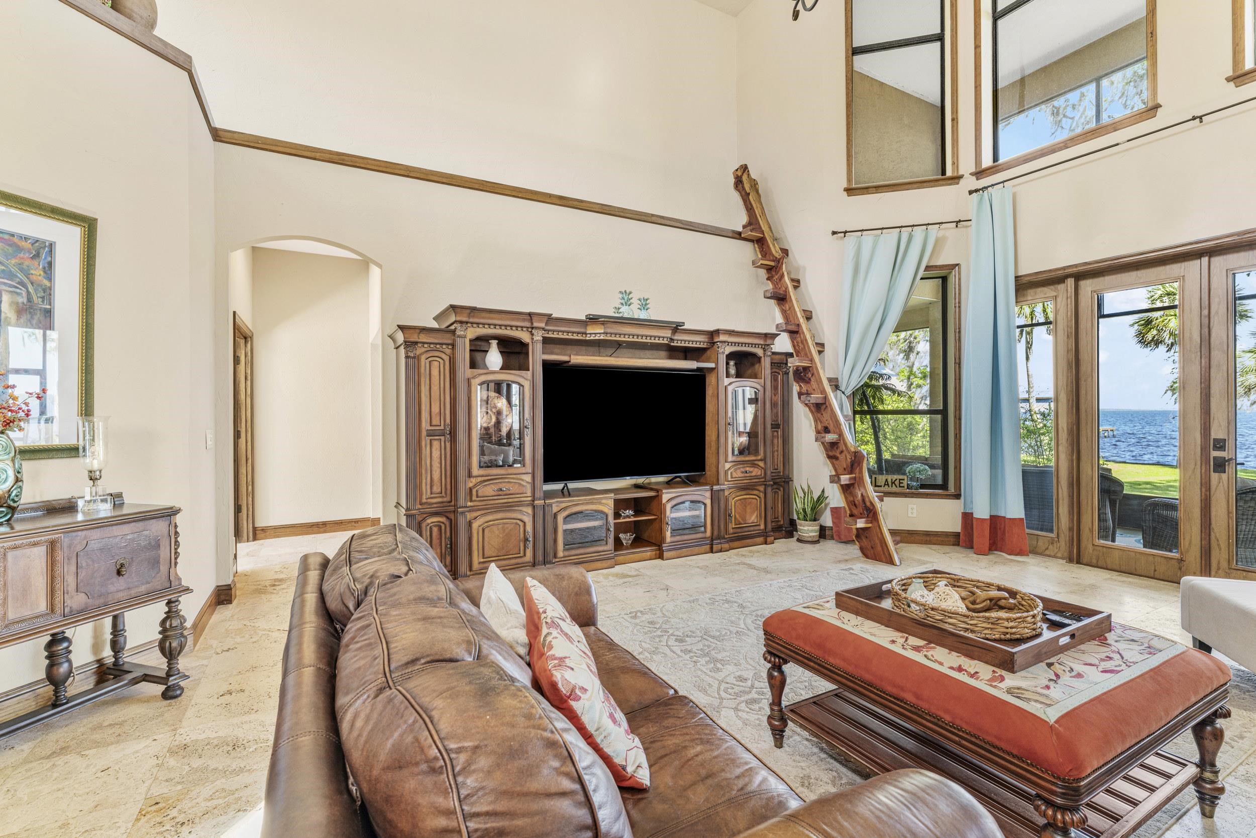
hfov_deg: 97.4
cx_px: 628
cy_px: 419
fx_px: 551
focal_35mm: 16
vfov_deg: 74.4
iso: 250
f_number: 9
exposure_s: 1
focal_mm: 15.8
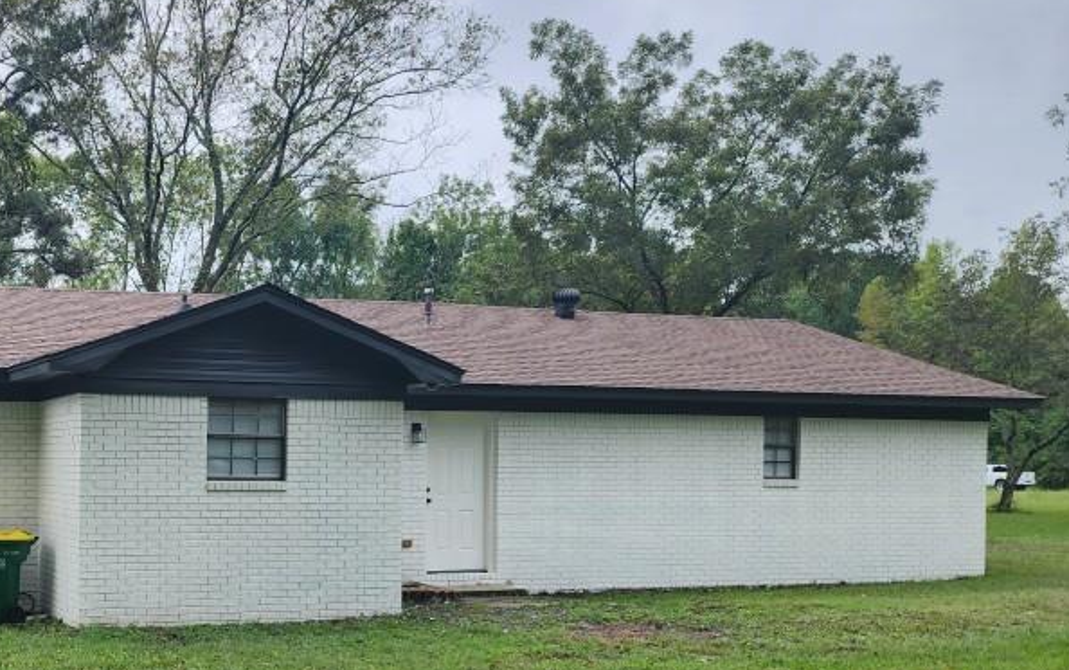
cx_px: 157
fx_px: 1224
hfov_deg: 44.0
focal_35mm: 42
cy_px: 493
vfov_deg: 30.1
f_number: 1.8
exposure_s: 1/404
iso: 12
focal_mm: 6.4
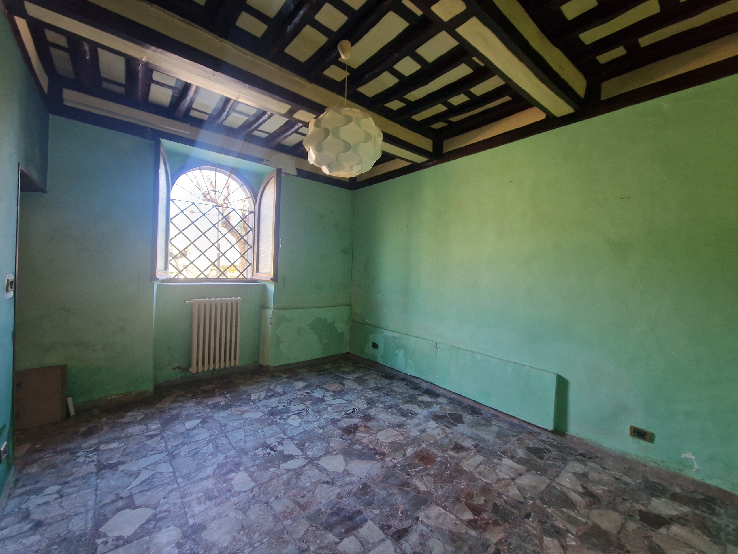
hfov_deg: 106.2
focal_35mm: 13
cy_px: 277
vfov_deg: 89.9
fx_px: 277
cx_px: 369
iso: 320
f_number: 2.2
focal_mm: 2.2
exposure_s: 1/33
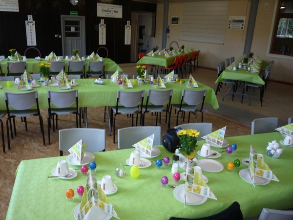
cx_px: 146
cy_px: 110
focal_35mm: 30
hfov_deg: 60.0
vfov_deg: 46.8
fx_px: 254
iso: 100
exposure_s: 1/30
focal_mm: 5.2
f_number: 3.3
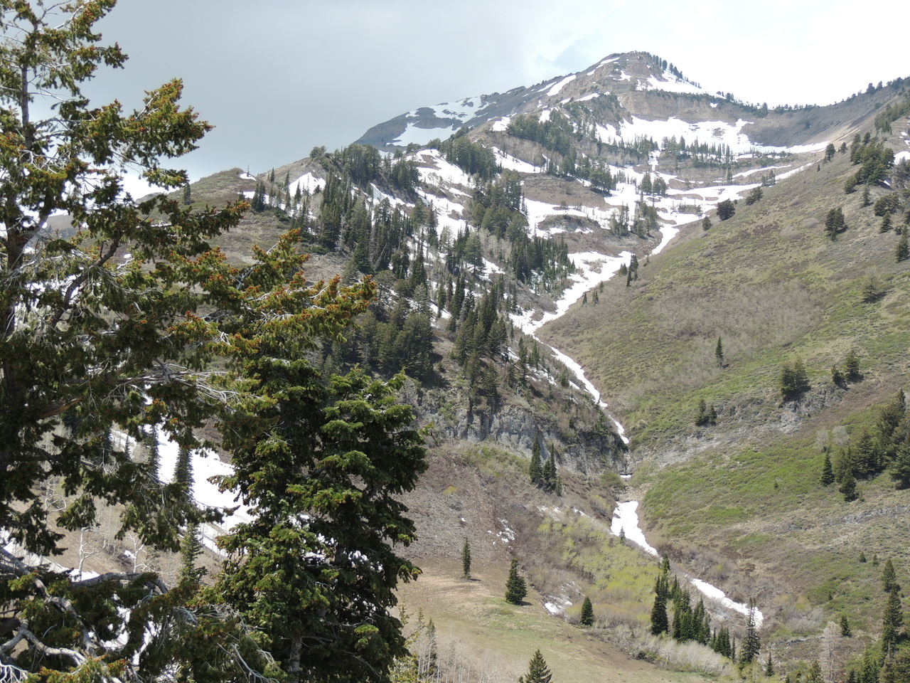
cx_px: 455
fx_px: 1314
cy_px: 342
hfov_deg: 38.2
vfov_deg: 29.1
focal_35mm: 50
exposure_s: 1/640
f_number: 3.6
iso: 100
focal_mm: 8.9
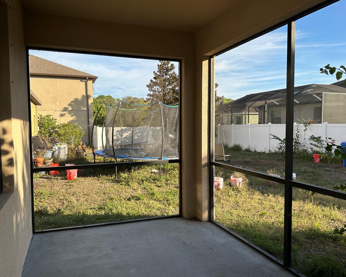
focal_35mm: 26
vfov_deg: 54.9
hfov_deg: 65.9
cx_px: 158
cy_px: 140
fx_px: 266
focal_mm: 6.86
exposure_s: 1/1107
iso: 80
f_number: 1.78
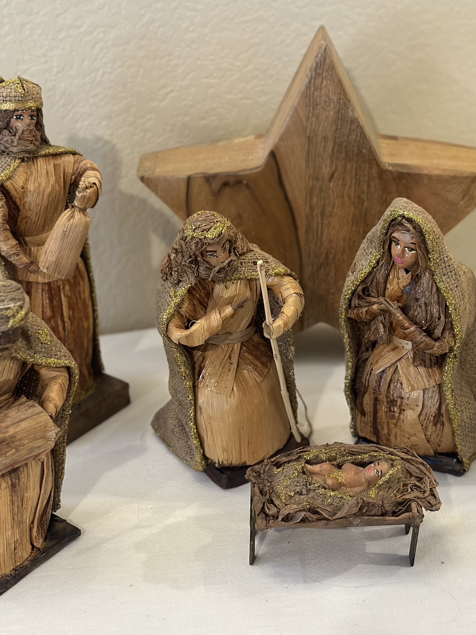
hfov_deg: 22.5
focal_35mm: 65
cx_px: 289
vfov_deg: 29.8
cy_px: 314
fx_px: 1192
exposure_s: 1/40
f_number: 1.78
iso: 320
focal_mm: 6.86
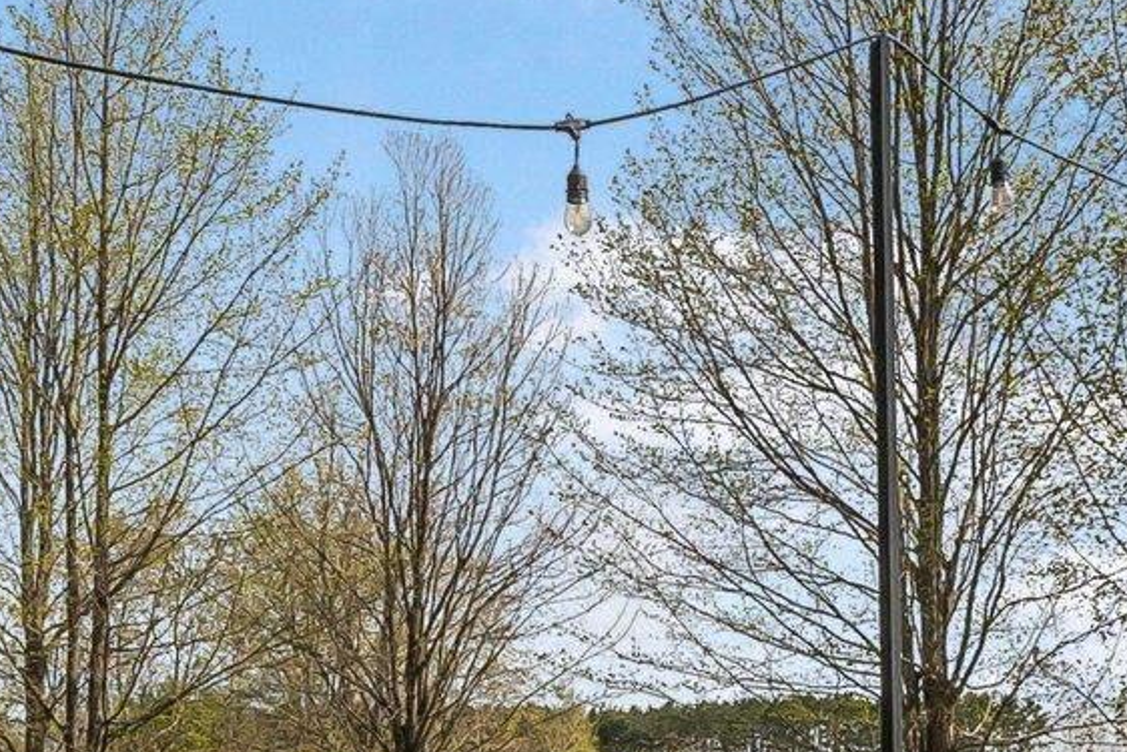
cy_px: 799
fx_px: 1665
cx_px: 678
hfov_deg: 37.2
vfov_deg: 24.0
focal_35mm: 53
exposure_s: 1/160
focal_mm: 14.6
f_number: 22
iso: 640
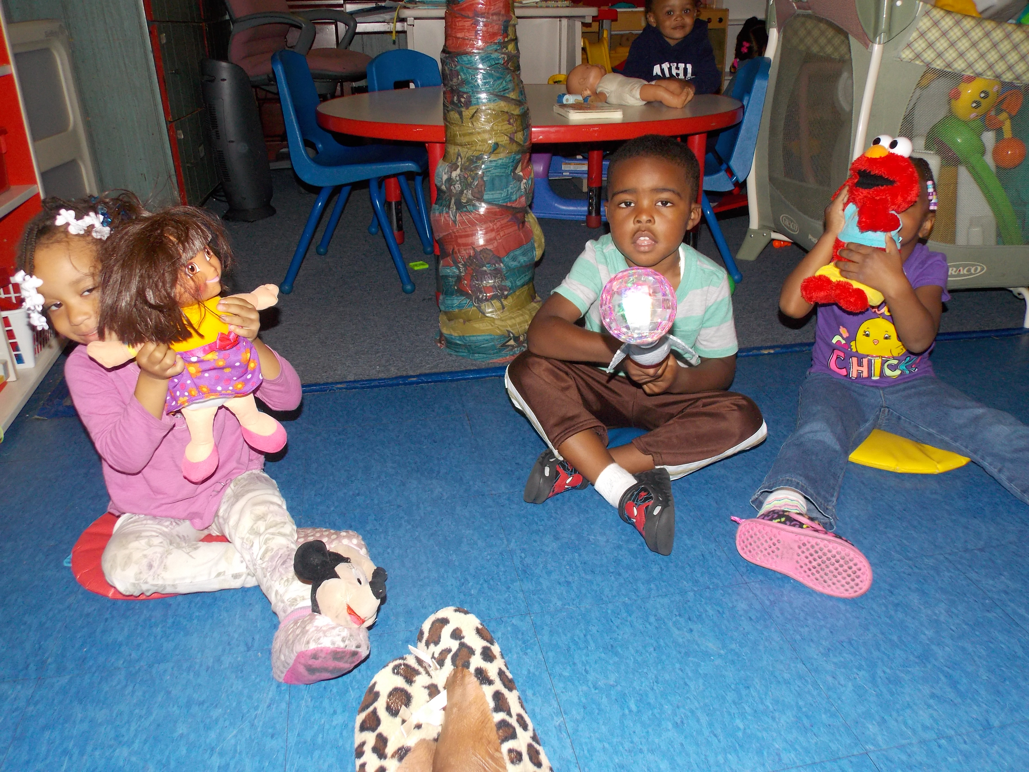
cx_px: 514
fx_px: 803
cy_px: 386
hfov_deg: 65.3
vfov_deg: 51.4
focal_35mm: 27
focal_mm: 4.8
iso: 200
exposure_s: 1/30
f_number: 3.2
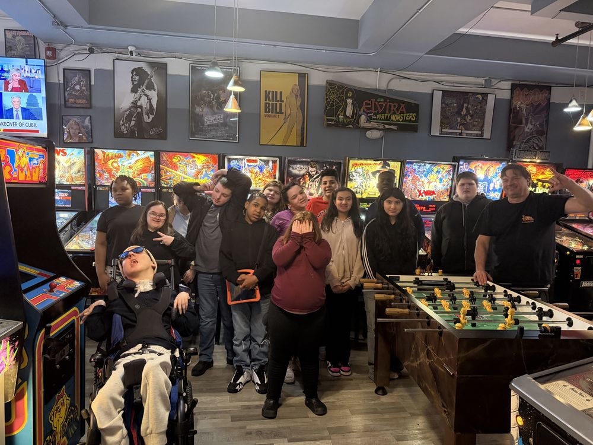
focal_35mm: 24
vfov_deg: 56.8
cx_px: 296
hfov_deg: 71.6
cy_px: 222
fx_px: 411
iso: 800
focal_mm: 6.76
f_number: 1.78
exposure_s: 1/40
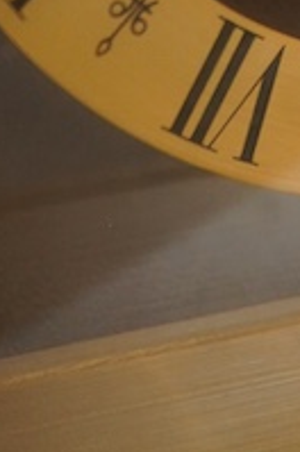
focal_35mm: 204
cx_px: 525
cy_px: -400
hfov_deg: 6.6
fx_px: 2559
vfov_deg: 9.5
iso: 1250
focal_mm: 30
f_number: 7.1
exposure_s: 1/125
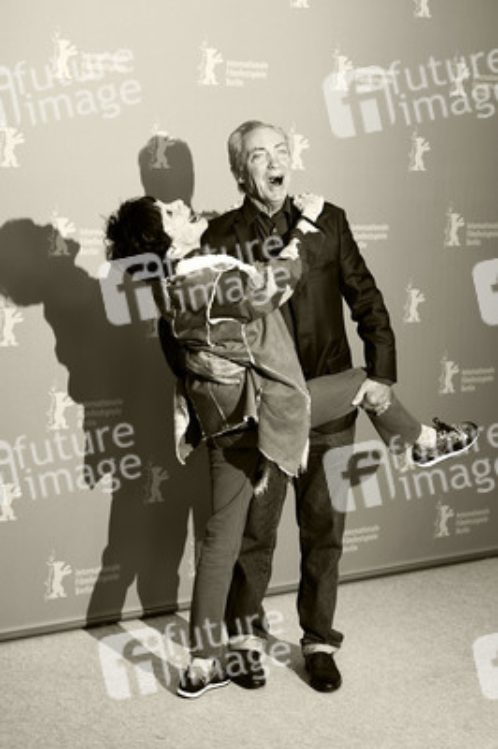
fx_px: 1455
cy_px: 374
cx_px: 249
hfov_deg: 19.4
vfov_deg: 28.9
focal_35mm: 70
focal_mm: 70
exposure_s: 1/320
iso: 800
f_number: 3.5
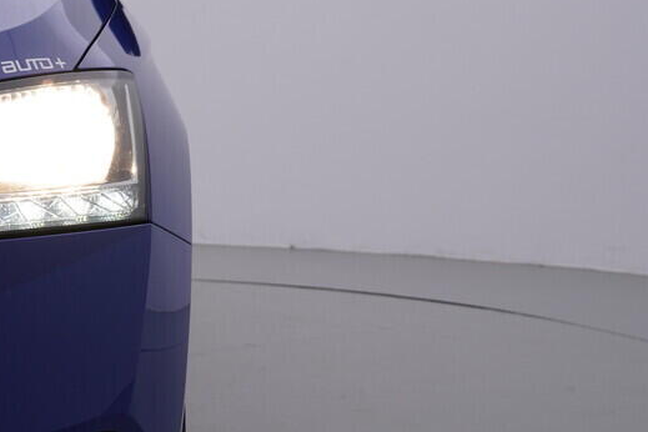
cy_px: 330
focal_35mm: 71
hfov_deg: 28.2
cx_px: 191
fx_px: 1278
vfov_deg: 19.0
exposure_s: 1/125
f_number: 5
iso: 125
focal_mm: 24
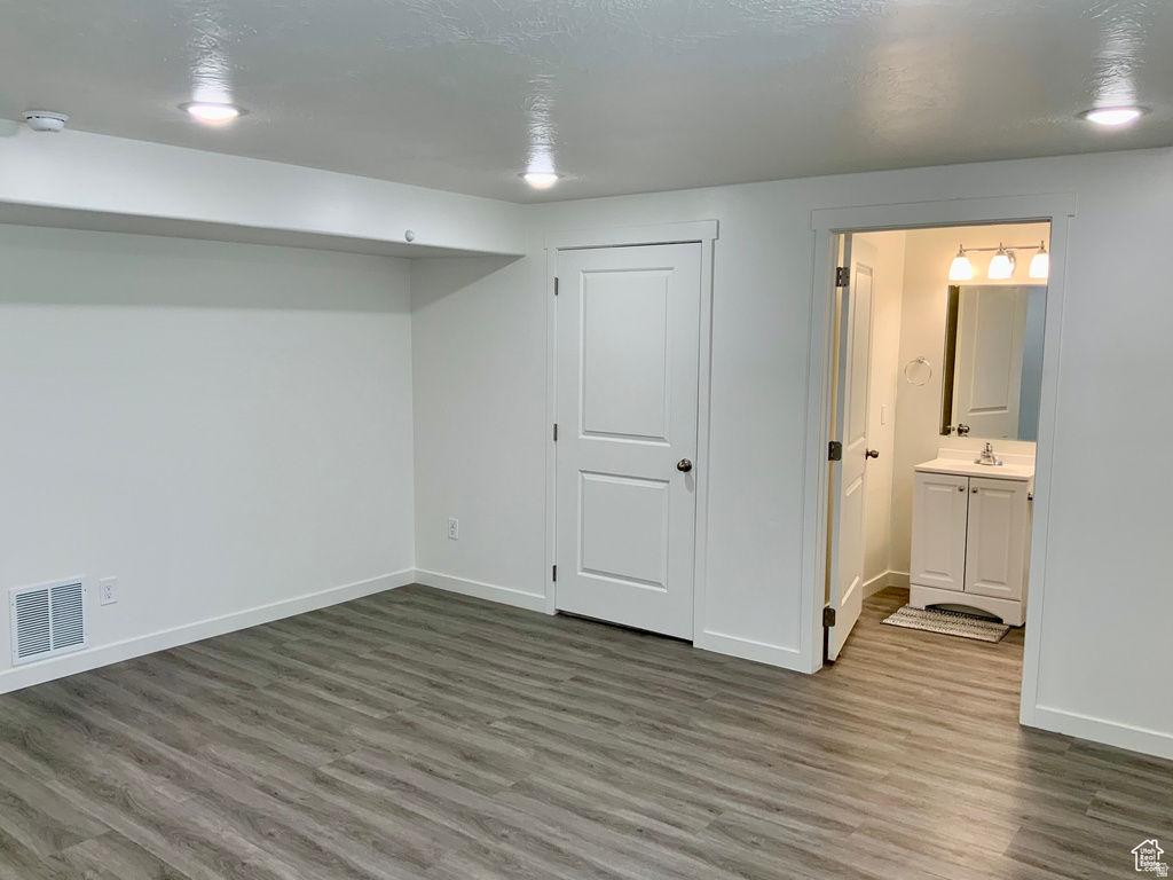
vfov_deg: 48.2
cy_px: 440
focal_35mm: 29
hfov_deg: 61.7
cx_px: 586
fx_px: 983
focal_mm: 3
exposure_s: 1/60
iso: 32
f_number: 1.8
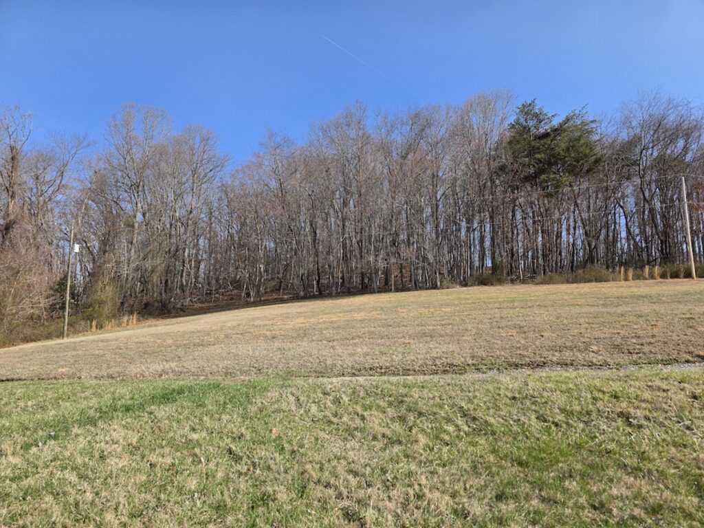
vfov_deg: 58.9
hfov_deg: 73.9
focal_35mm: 23
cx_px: 352
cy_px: 264
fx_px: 468
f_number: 1.7
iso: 80
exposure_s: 1/3608
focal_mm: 6.3
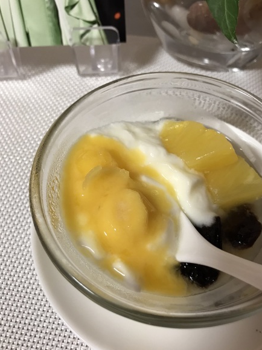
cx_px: 133
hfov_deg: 48.2
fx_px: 293
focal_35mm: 29
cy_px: 178
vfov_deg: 61.7
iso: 40
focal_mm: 3.99
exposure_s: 1/17
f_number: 1.8
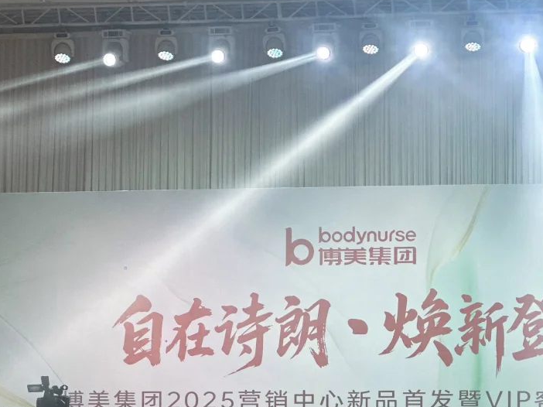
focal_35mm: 158
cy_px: 323
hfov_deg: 12.5
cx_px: 318
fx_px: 2478
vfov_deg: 9.4
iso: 80
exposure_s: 1/120
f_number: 2.8
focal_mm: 9
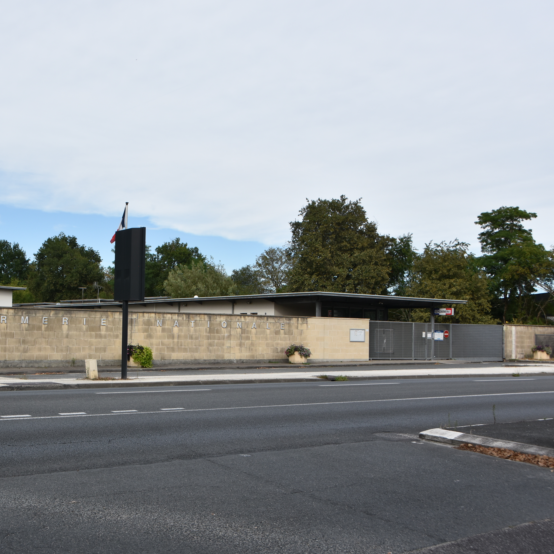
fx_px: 779
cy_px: 276
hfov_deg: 38.2
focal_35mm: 43
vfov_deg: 39.2
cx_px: 144
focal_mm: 22
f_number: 8
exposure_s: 1/500
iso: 280
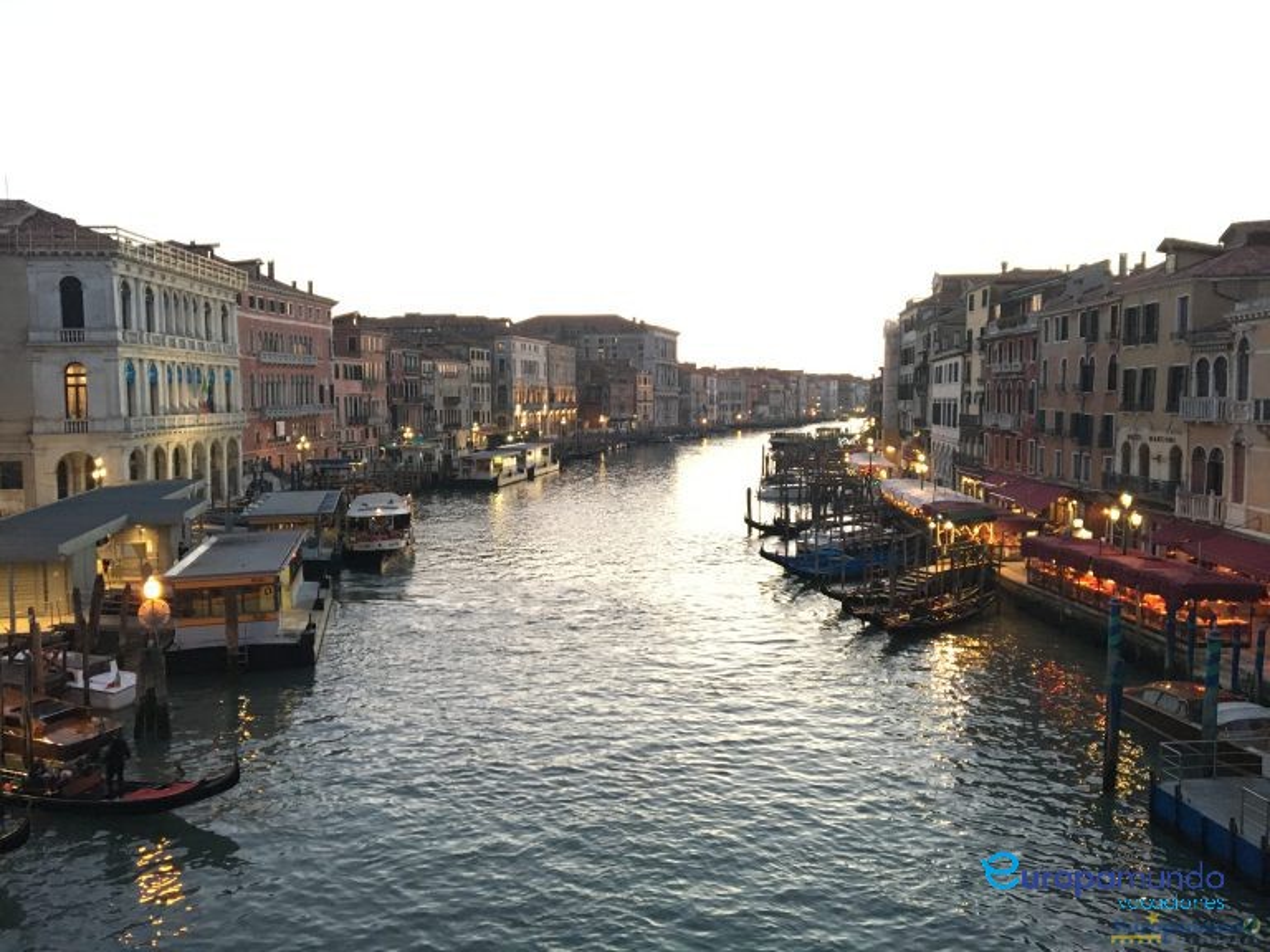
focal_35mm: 29
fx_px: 1064
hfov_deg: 61.7
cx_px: 635
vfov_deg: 48.2
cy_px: 476
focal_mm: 4.15
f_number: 2.2
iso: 250
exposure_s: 1/33
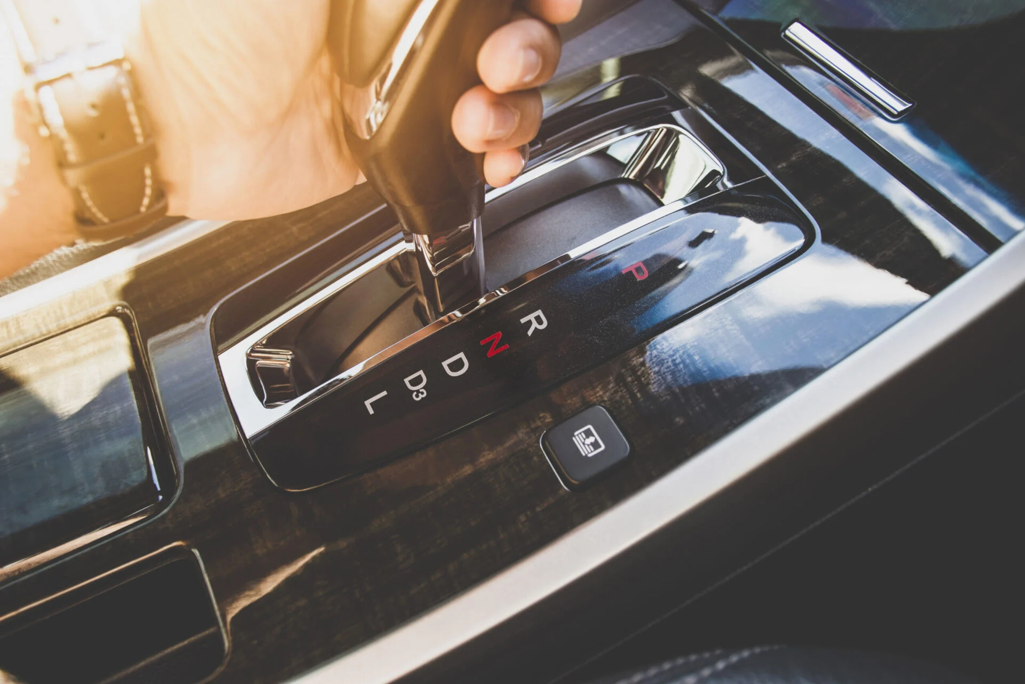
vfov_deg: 36.9
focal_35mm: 36
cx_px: 512
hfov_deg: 53.1
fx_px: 1025
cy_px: 342
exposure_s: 1/20
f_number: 3.8
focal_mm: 24
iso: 100
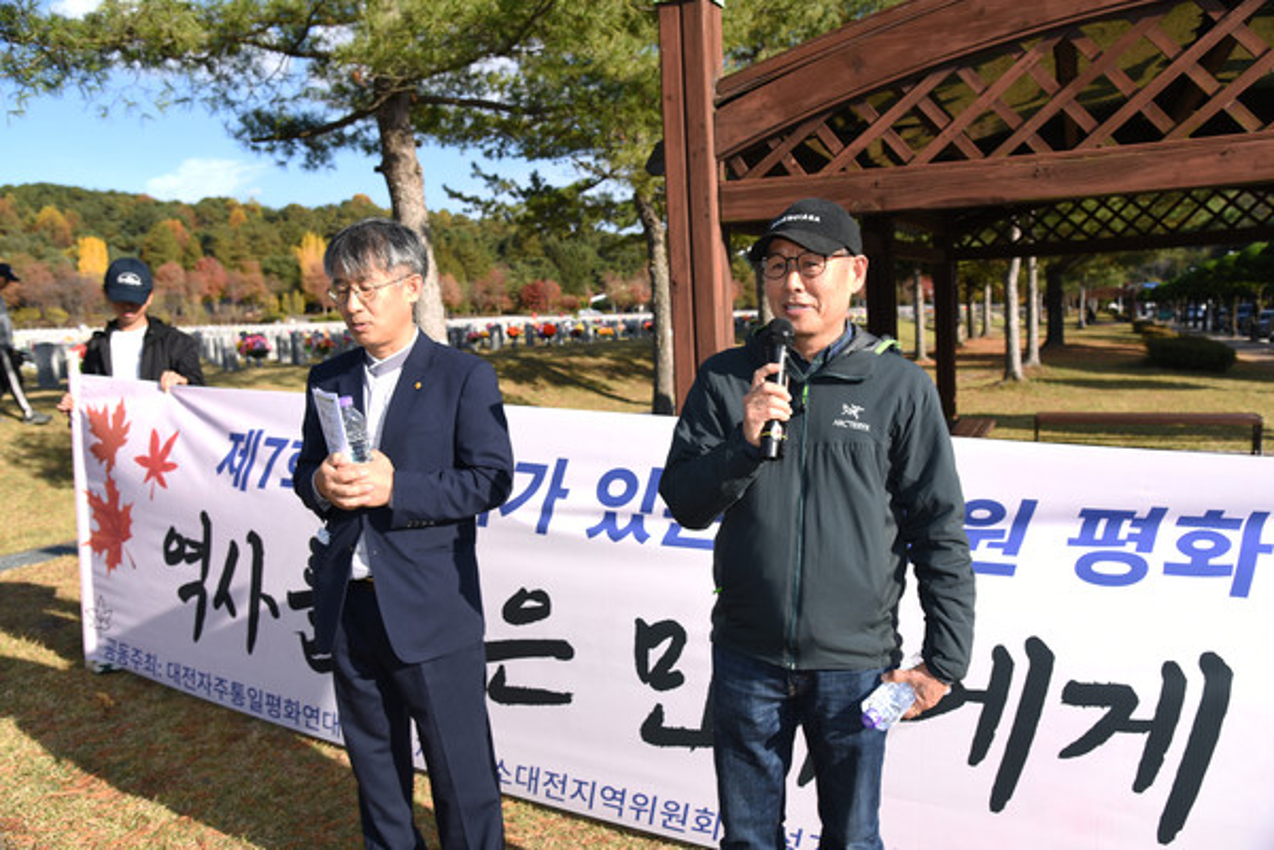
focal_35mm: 30
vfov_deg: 43.6
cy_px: 425
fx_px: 1062
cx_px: 637
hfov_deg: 61.9
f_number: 5
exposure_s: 1/200
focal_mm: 30
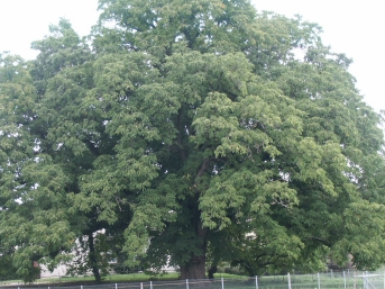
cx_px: 200
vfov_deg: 21.0
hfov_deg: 27.8
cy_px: 151
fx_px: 778
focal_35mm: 70
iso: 100
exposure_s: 1/180
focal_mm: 12.54
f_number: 3.5
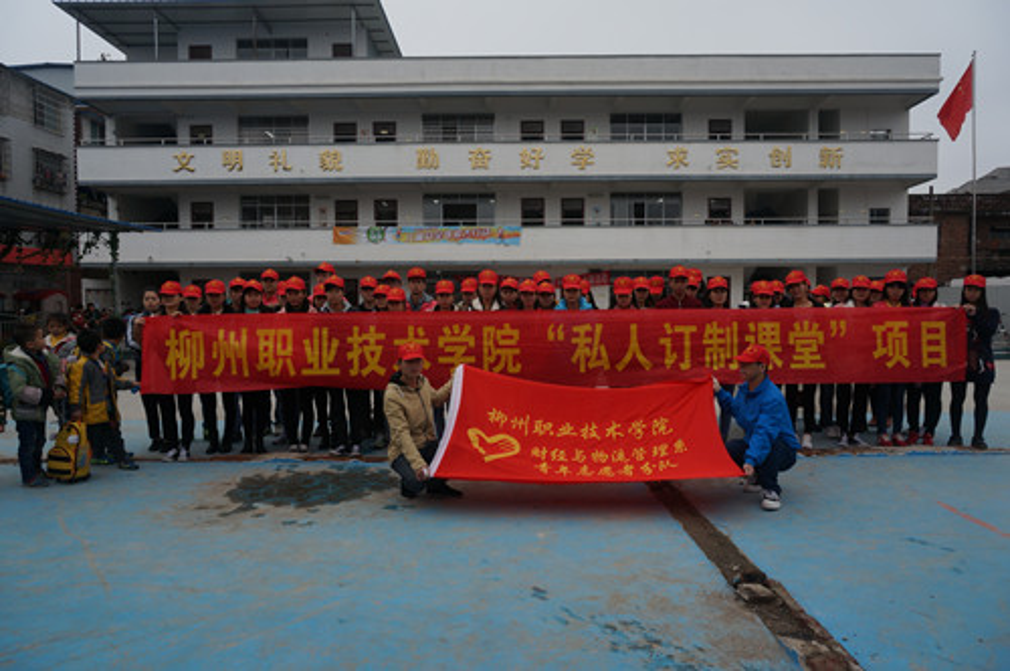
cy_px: 336
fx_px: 672
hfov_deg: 73.8
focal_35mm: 24
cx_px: 505
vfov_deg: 53.0
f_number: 5
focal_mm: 16
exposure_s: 1/80
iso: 100
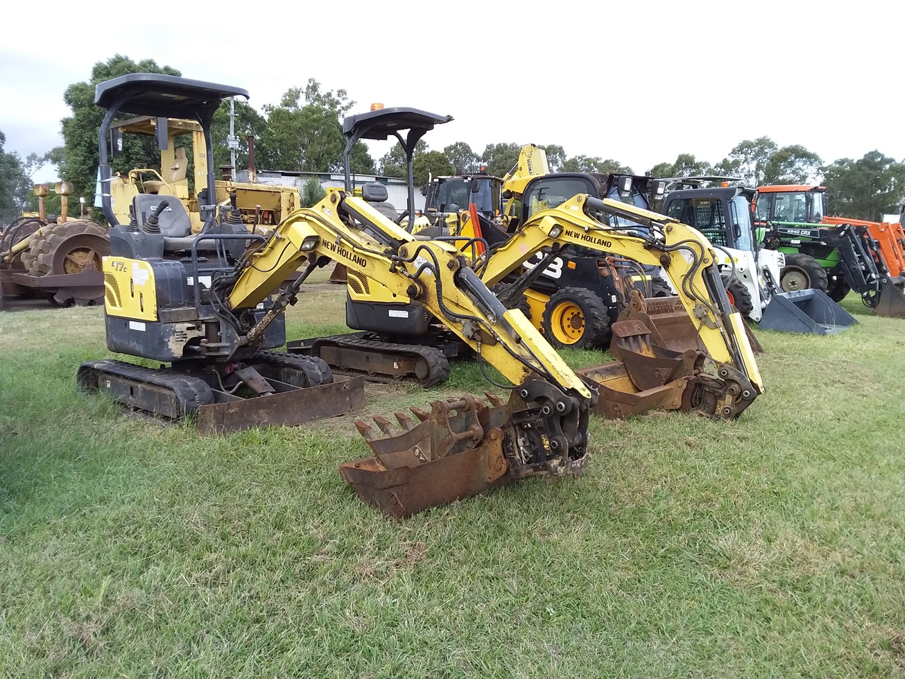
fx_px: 732
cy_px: 340
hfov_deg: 63.4
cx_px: 452
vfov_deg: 49.8
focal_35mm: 28
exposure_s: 1/355
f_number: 1.9
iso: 40
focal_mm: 2.91
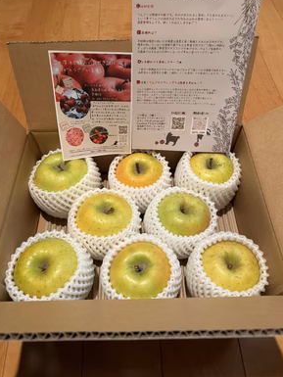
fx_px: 294
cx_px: 140
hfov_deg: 51.4
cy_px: 182
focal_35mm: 27
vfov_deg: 65.3
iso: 200
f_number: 1.6
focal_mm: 5.96
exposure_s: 1/50
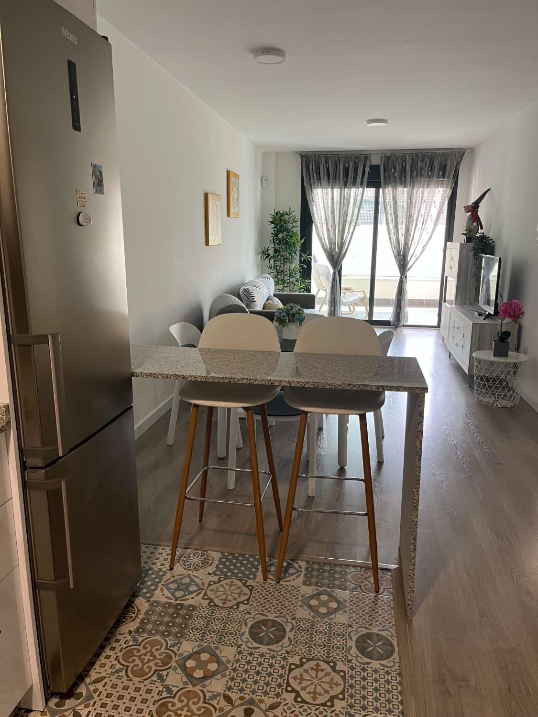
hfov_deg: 53.1
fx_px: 539
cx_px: 269
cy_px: 358
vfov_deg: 67.3
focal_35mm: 26
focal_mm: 5.1
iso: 64
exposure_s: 1/50
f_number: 1.6
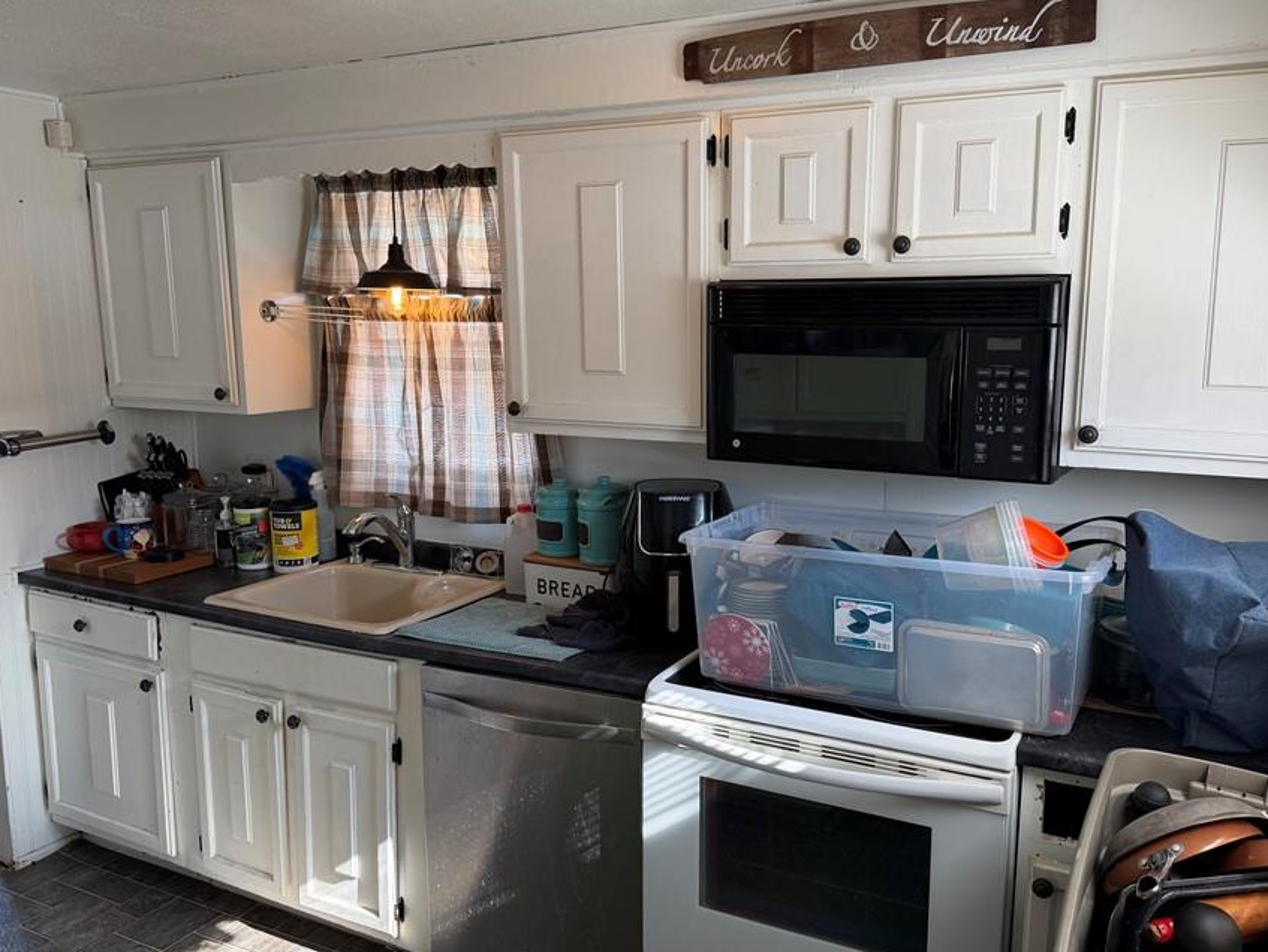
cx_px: 698
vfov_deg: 48.3
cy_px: 477
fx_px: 1063
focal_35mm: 29
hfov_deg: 61.5
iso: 64
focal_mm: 6.76
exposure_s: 1/131
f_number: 1.78
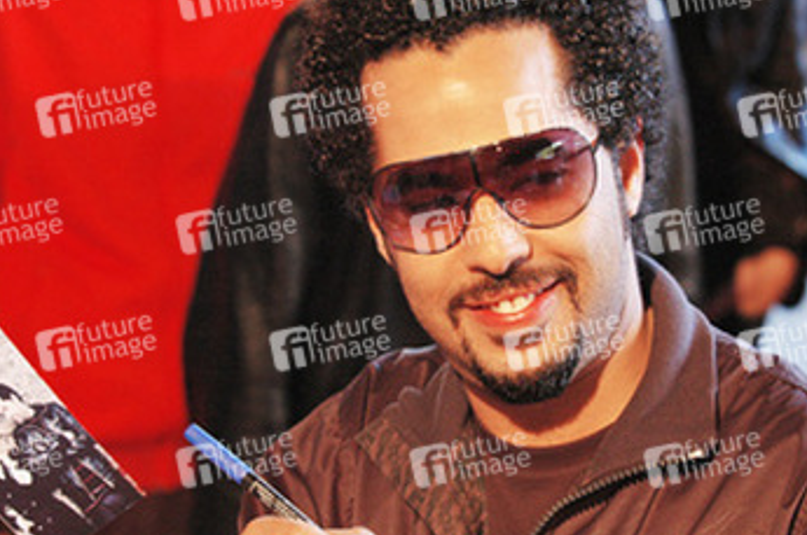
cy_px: 285
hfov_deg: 13.1
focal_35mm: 157
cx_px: 502
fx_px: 3514
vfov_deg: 8.7
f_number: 4
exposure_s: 1/125
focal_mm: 80
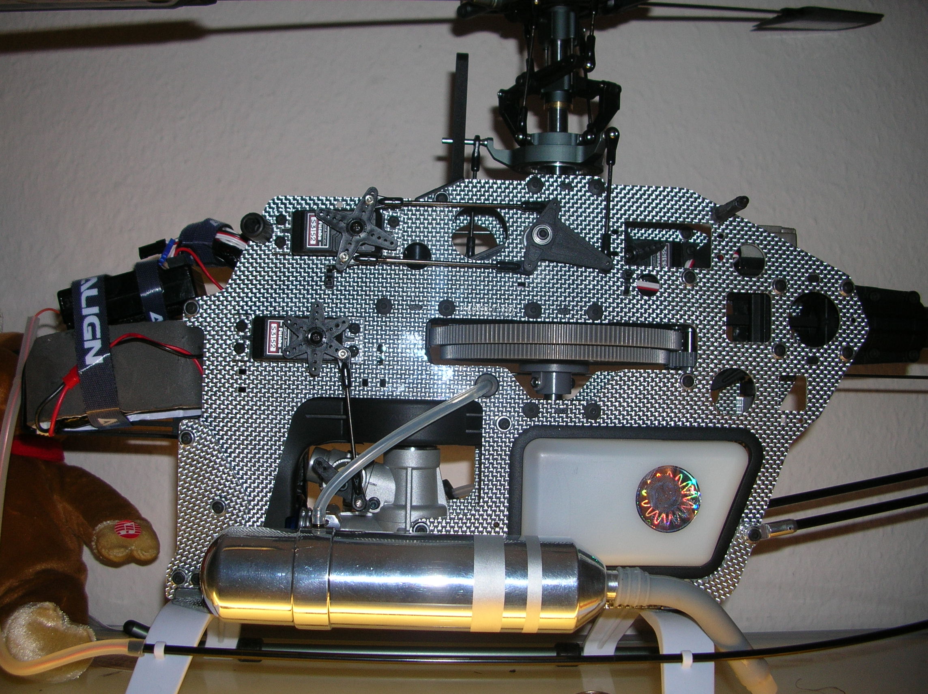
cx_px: 464
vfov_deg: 40.6
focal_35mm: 35
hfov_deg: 52.7
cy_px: 347
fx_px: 938
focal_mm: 5.8
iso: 50
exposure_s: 1/60.1
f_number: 2.8
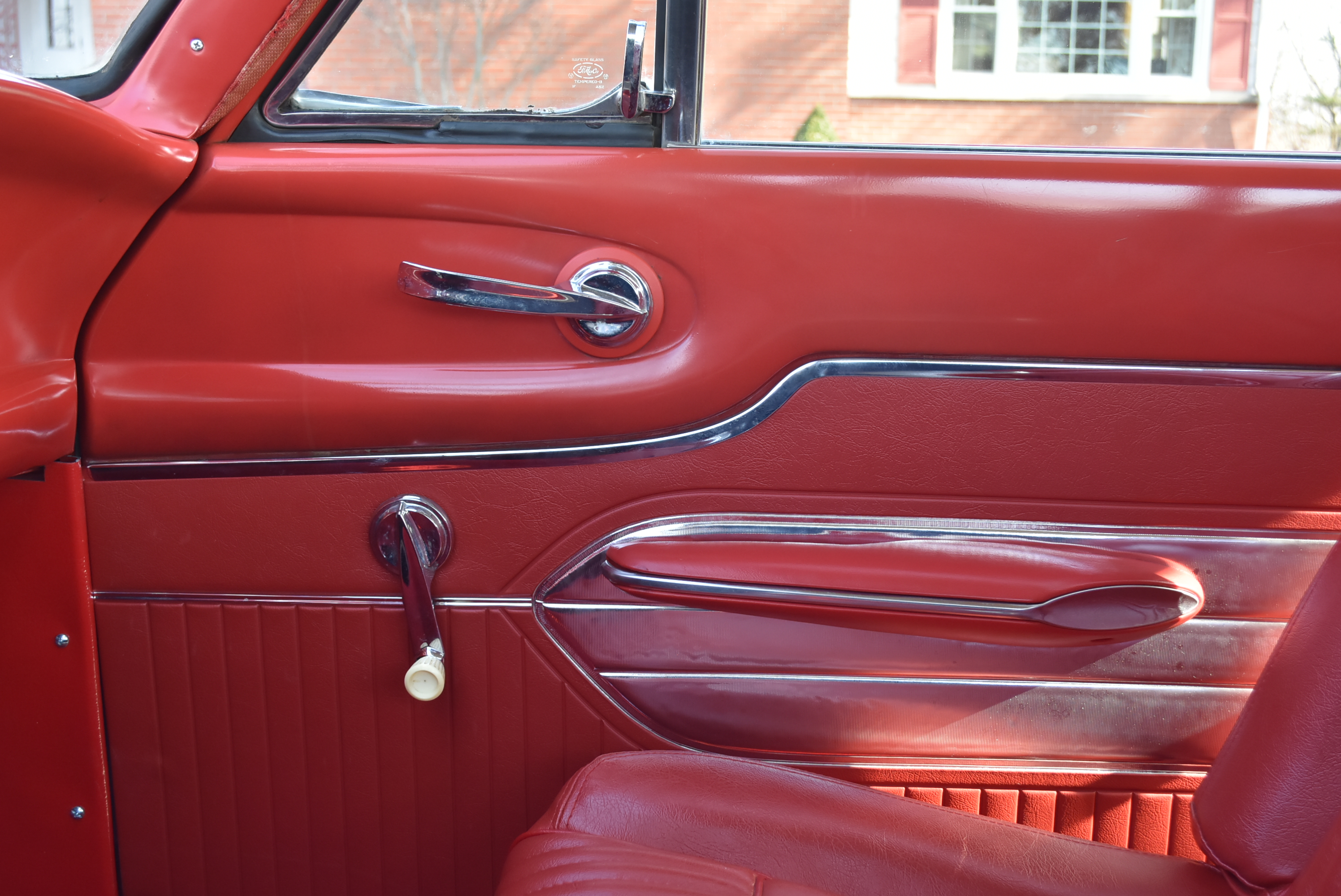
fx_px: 1622
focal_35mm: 44
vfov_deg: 30.9
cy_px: 448
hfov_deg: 44.9
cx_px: 670
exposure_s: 1/160
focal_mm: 29
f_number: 6.3
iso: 800
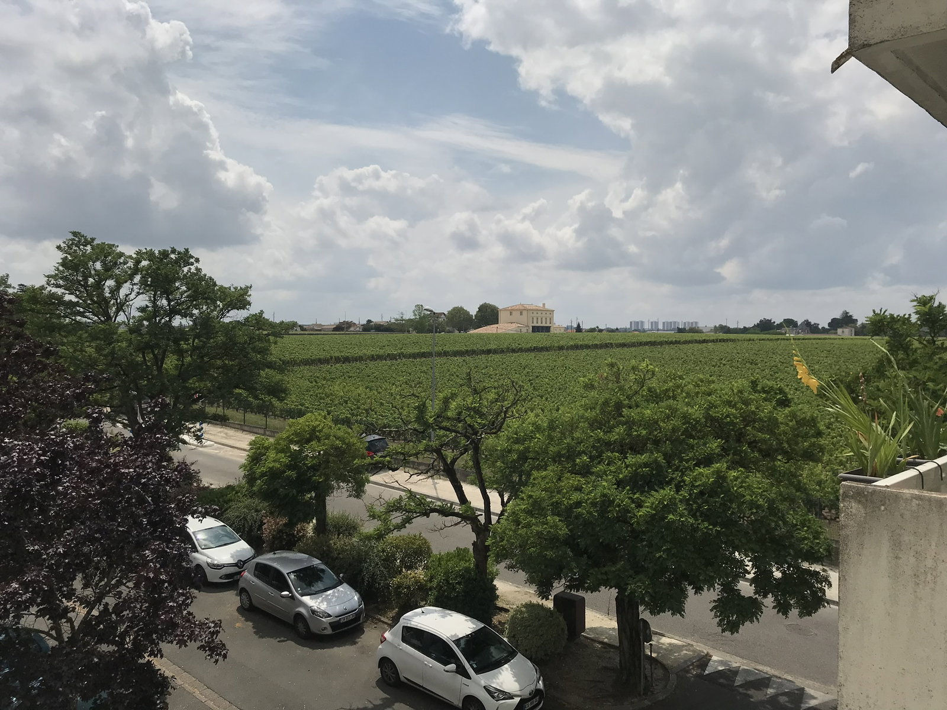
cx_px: 474
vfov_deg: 49.7
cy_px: 355
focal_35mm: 28
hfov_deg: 63.4
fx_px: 766
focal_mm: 3.99
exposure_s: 1/8000
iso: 20
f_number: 1.8
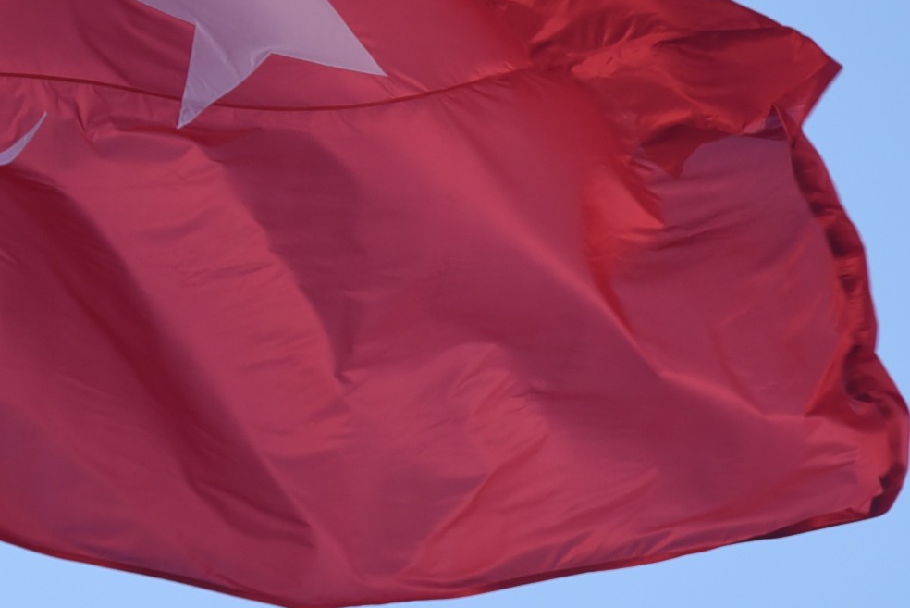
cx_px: -100
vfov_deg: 3.7
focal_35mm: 367
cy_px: 179
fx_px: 9281
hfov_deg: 5.6
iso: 640
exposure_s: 1/320
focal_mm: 120
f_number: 4.5
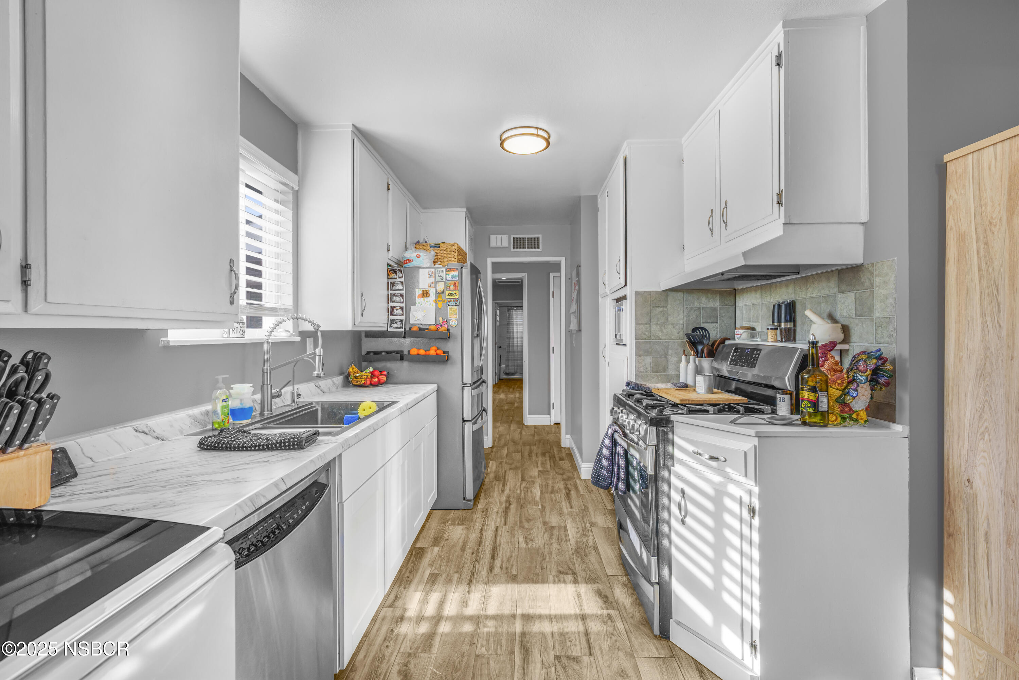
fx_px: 453
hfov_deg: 96.7
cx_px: 510
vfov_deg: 73.7
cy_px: 340
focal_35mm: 16
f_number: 8
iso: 640
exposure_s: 1/160
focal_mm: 16
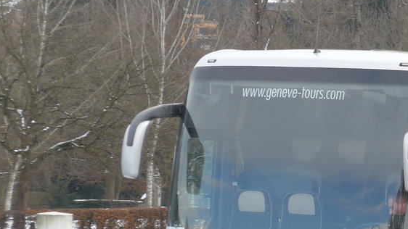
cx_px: 432
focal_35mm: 272
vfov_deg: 4.5
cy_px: 165
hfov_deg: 7.9
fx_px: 2942
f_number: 5
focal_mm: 22.9
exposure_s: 1/100
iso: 80
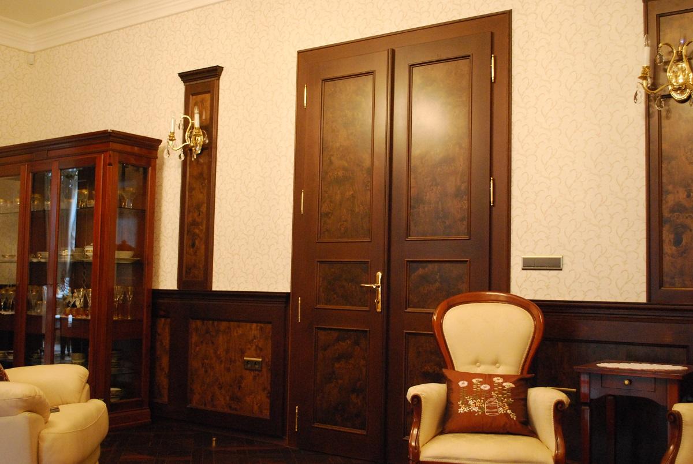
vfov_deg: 34.3
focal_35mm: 39
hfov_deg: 49.5
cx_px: 346
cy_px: 232
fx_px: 752
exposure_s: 1/20
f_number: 4.5
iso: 1600
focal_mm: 26
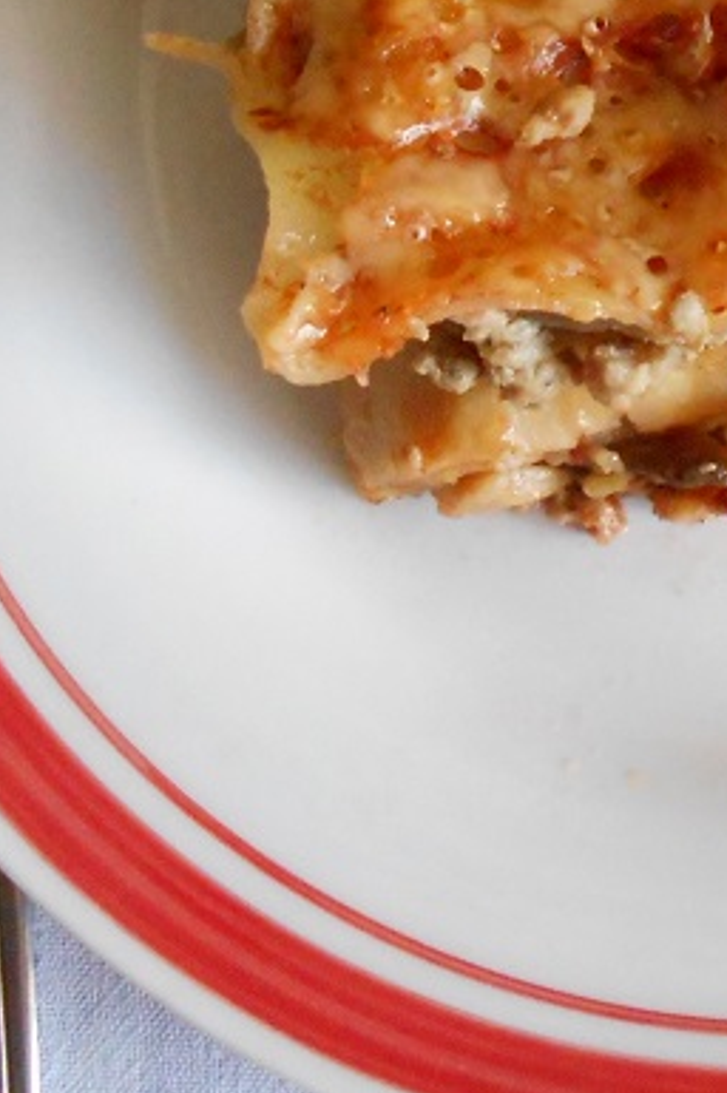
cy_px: 167
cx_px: 764
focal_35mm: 72
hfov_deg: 18.3
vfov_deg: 27.4
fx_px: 2185
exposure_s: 1/100
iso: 800
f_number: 3.2
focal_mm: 4.6
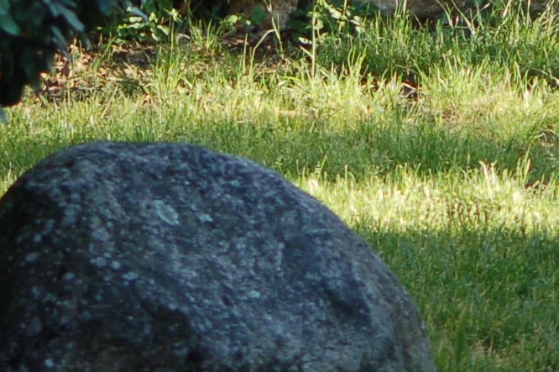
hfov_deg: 4.3
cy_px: -438
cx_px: 647
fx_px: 7354
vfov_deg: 2.9
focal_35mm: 474
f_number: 4
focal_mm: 70
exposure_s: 1/200
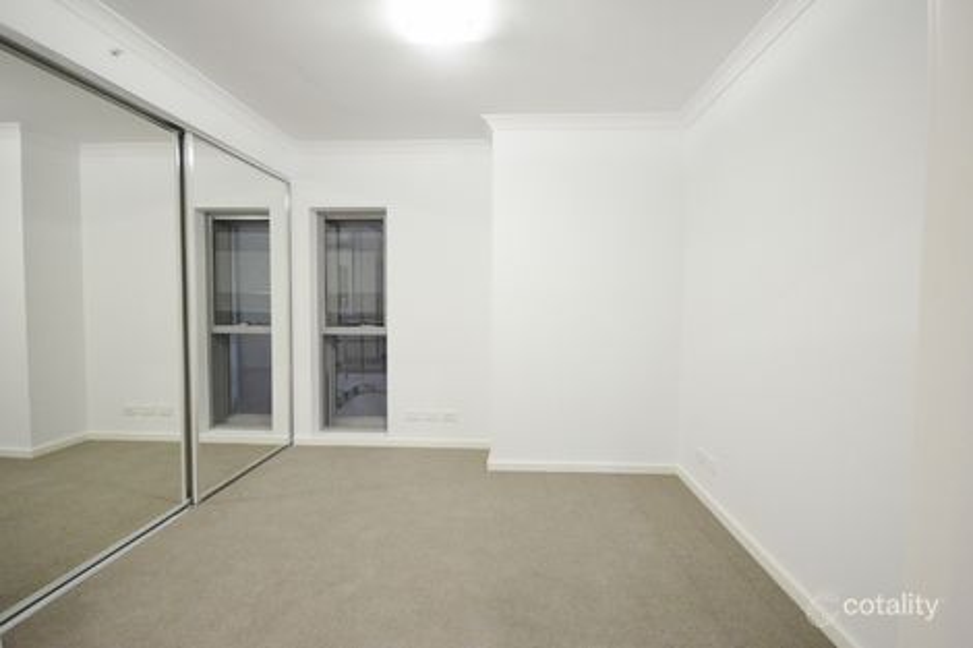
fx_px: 405
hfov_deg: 100.4
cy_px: 324
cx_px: 486
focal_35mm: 15
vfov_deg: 77.3
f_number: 4
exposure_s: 1/60
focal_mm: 10
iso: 1400
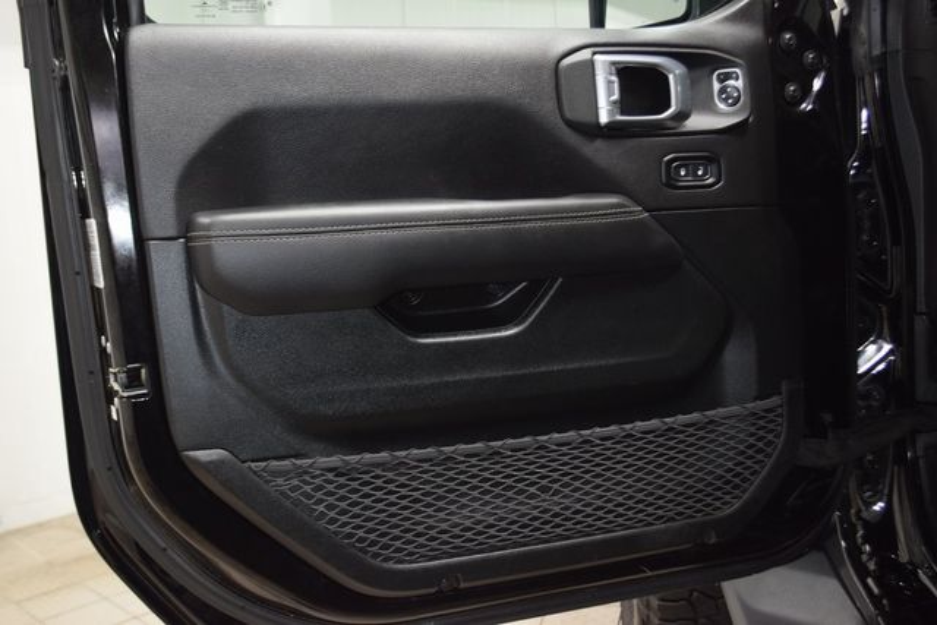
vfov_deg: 34.2
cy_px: 312
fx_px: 1015
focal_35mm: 39
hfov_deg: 49.5
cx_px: 468
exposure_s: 1/30
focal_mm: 26
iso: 1250
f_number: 4.2
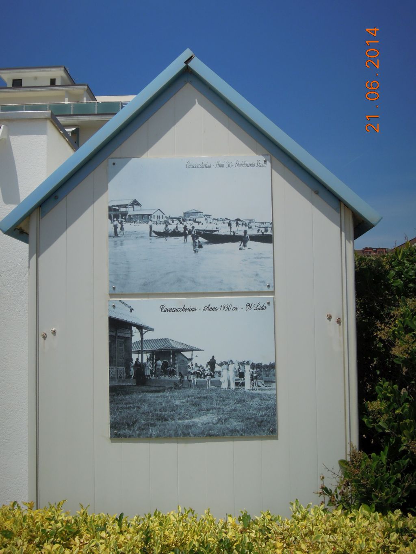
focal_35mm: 40
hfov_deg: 36.0
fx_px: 641
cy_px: 277
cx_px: 208
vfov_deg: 46.8
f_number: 6.6
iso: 160
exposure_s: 1/1250
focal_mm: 7.2
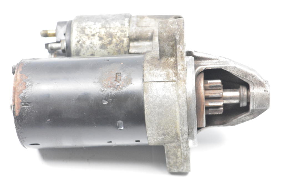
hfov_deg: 24.6
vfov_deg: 16.5
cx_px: 142
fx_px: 651
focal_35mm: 82
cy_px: 94
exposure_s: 1/200
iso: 6400
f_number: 7.1
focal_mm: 55
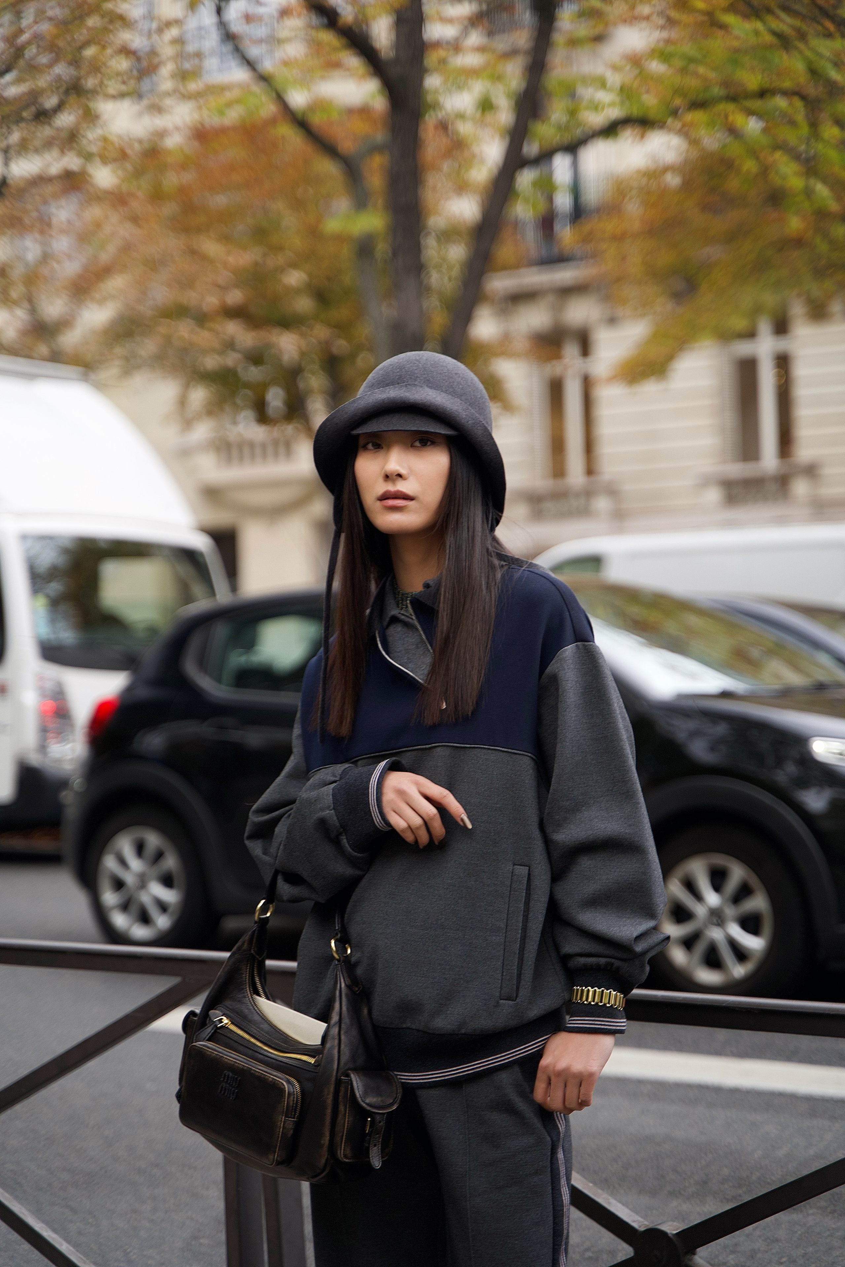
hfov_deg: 18.2
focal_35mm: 75
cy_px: 634
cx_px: 422
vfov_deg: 27.0
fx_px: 2640
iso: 320
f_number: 2.8
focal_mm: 75
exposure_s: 1/250
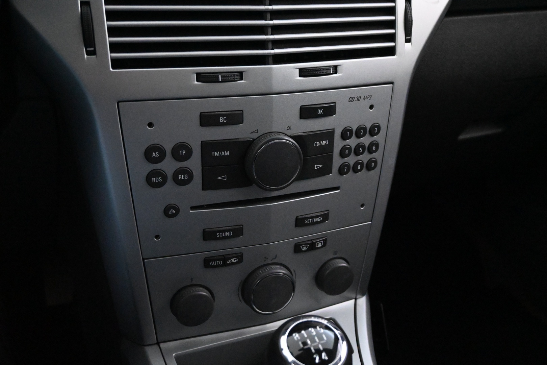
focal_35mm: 34
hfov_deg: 55.1
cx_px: 274
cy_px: 182
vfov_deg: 38.4
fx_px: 524
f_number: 4.2
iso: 11400
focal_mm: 23
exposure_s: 1/40
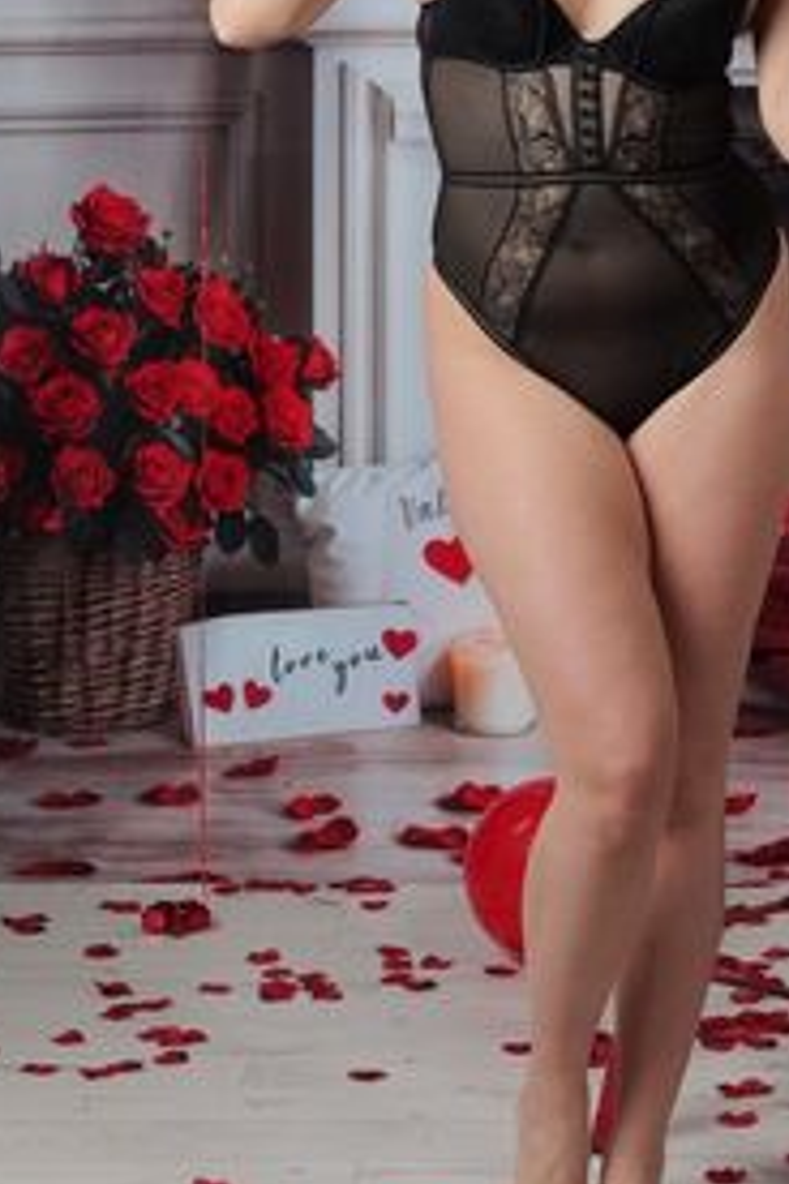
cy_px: 221
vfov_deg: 15.3
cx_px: 652
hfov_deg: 10.3
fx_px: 4372
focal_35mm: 133
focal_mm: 70
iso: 100
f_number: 7.1
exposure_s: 1/160
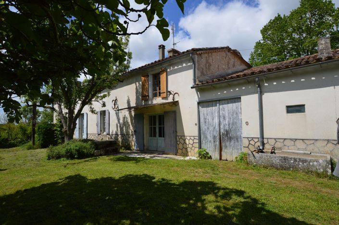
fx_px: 183
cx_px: 170
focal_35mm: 20
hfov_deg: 85.5
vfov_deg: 63.1
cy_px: 112
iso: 100
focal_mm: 13
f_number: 8
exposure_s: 1/250
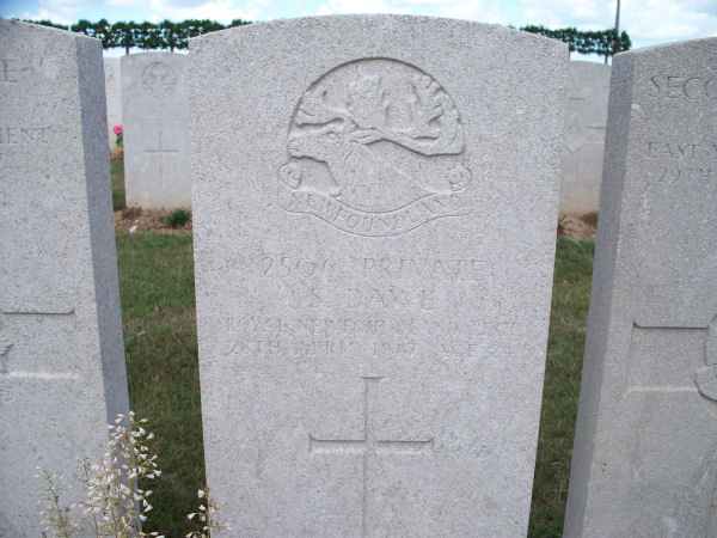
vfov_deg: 39.7
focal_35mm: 36
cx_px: 358
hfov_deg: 51.4
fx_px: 746
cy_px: 269
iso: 64
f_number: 2.8
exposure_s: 1/500
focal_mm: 7.54
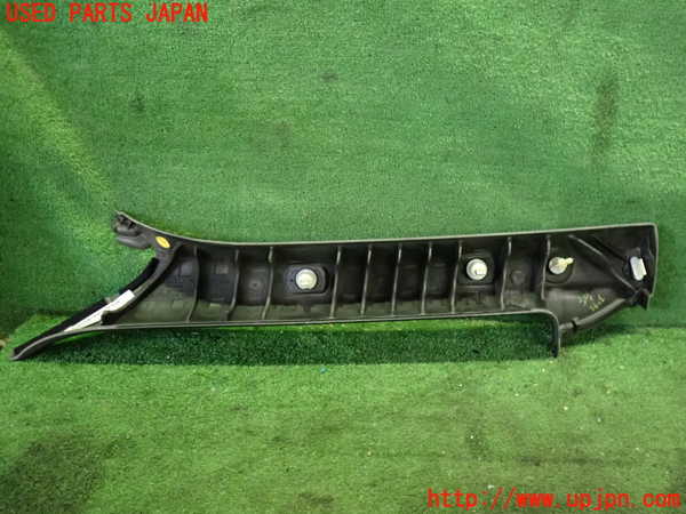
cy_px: 257
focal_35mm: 30
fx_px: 595
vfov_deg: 46.8
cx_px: 343
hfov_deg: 60.0
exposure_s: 1/40
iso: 1250
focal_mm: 5.4
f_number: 2.3
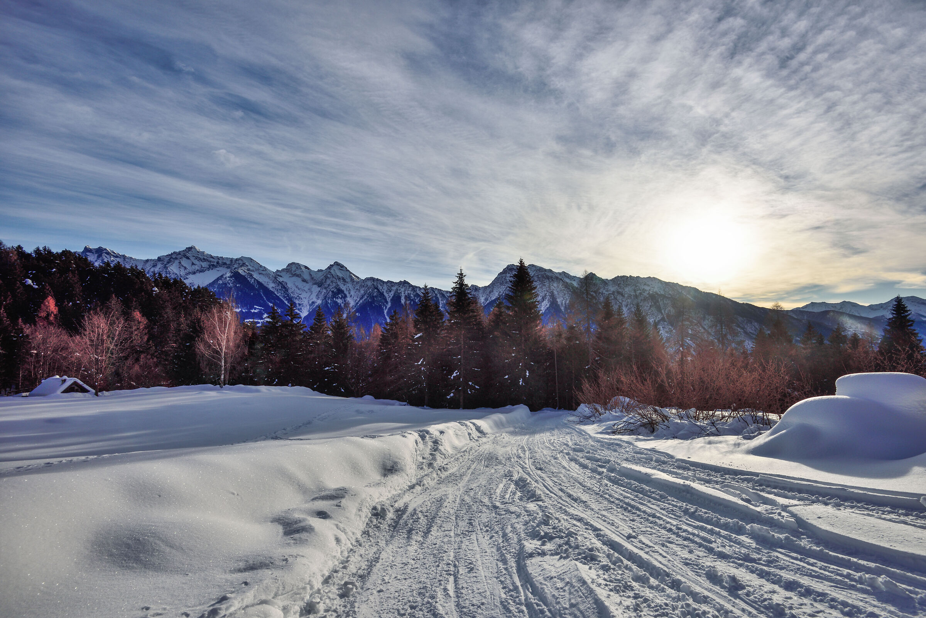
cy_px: 309
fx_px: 412
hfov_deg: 96.7
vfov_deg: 73.8
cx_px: 463
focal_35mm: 16
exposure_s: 1/160
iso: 100
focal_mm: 16
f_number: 11
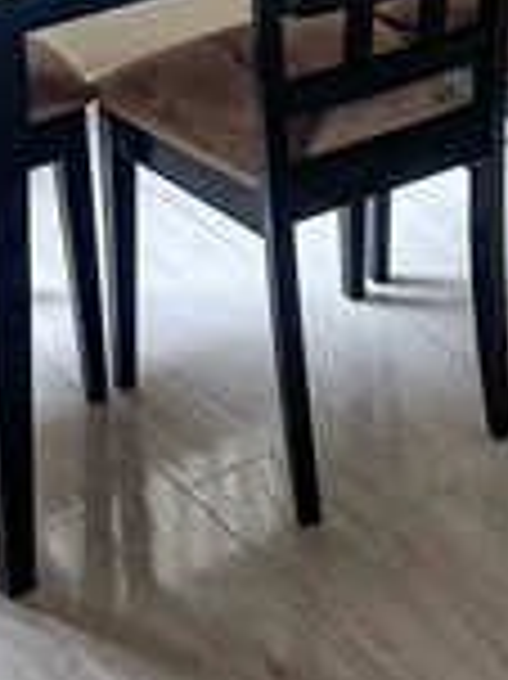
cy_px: -225
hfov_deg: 14.2
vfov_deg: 17.9
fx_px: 1999
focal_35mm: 102
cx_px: 517
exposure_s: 1/120
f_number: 1.8
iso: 200
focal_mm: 6.86
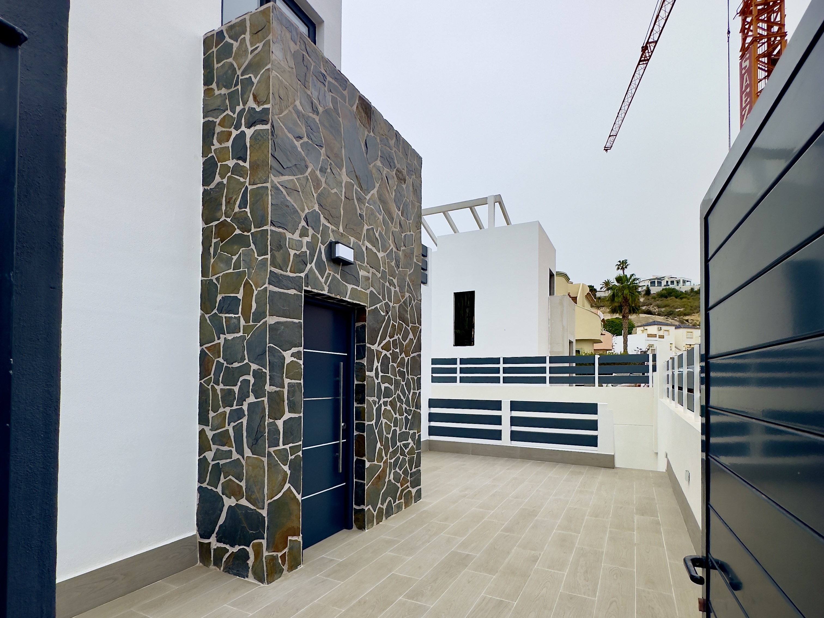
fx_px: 333
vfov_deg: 85.7
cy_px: 309
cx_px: 412
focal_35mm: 14
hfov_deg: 102.1
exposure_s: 1/556
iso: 40
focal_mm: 2.22
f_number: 2.2
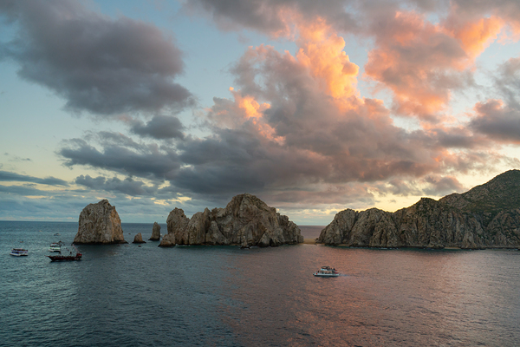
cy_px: 174
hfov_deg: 65.5
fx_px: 404
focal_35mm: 28
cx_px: 260
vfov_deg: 46.4
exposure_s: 1/250
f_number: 5.6
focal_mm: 28
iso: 400
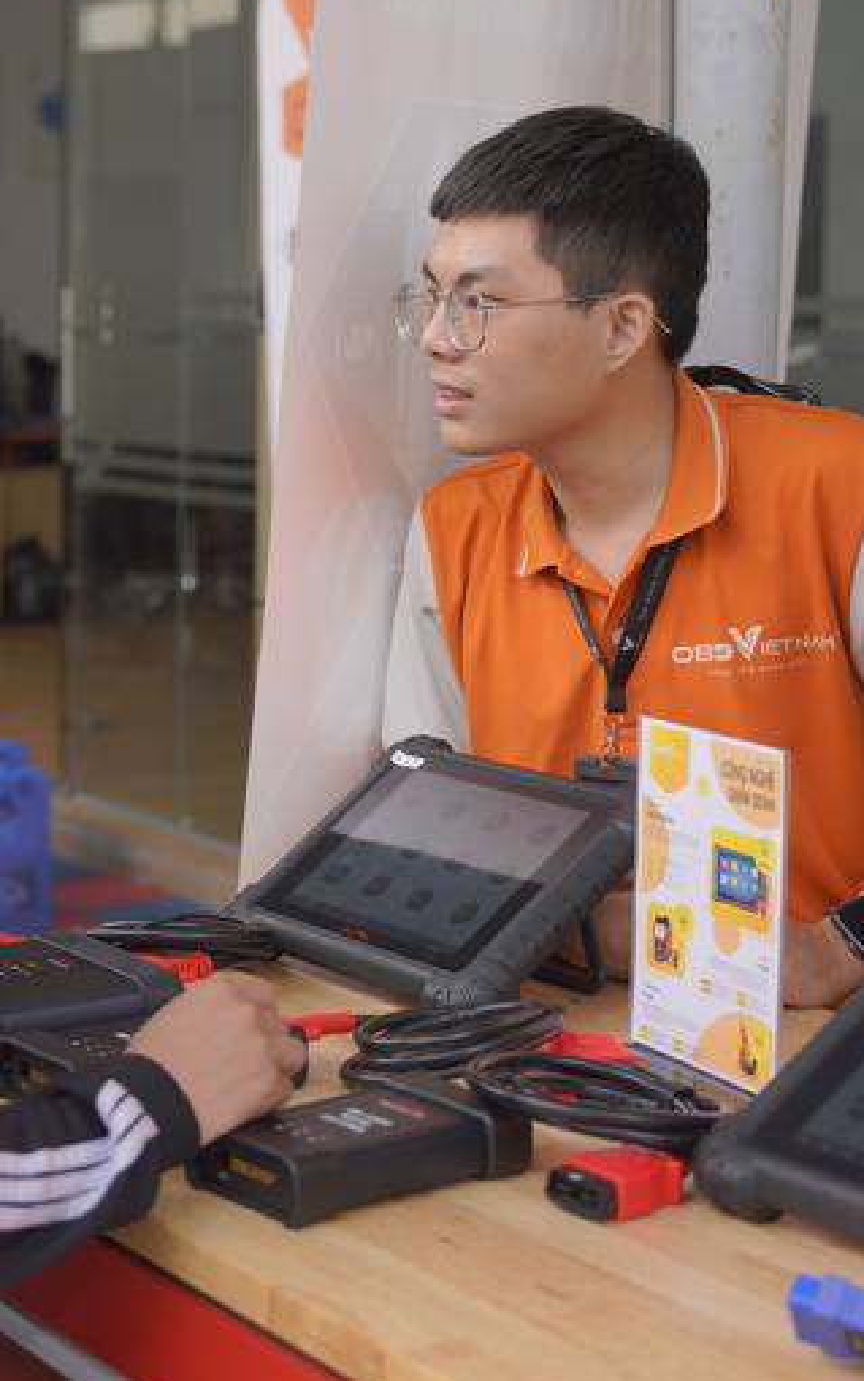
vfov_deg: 27.3
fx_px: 2839
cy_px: 524
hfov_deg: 17.0
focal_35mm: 75
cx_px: 54
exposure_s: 1/160
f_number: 2.8
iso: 100
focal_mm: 37.7
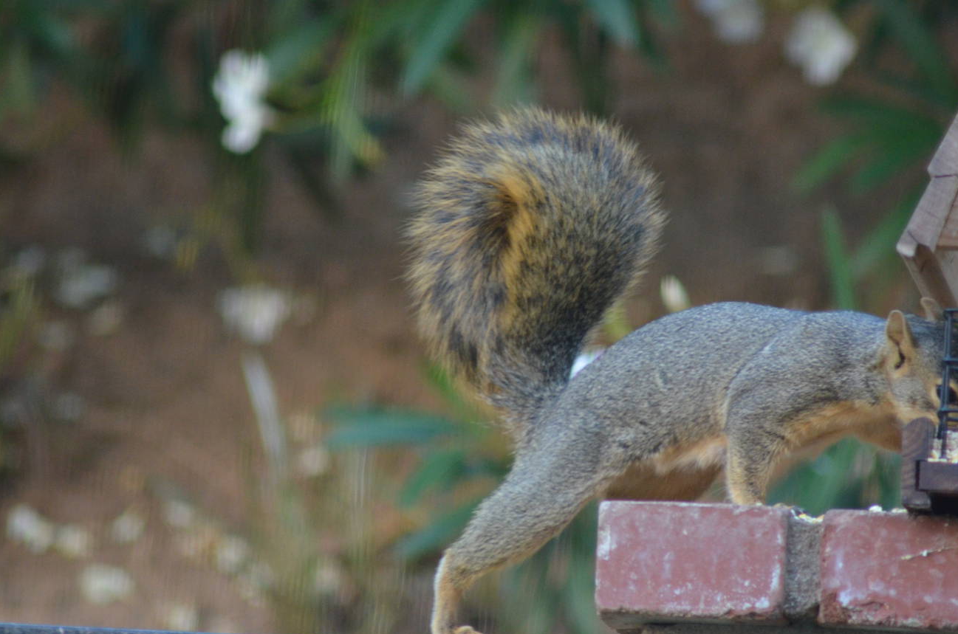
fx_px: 14738
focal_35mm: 555
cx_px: 529
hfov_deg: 3.7
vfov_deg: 2.5
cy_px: 338
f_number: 5.6
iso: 1600
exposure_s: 1/250
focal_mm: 300
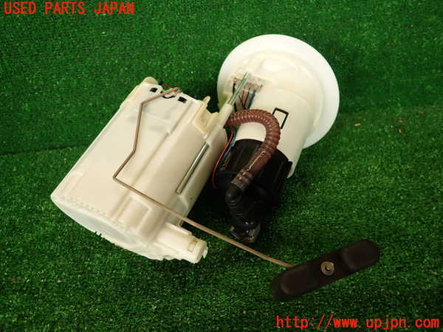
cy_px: 166
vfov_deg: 54.9
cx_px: 222
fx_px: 320
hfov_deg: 69.4
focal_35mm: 25
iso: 100
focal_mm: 4.5
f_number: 2
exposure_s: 1/80
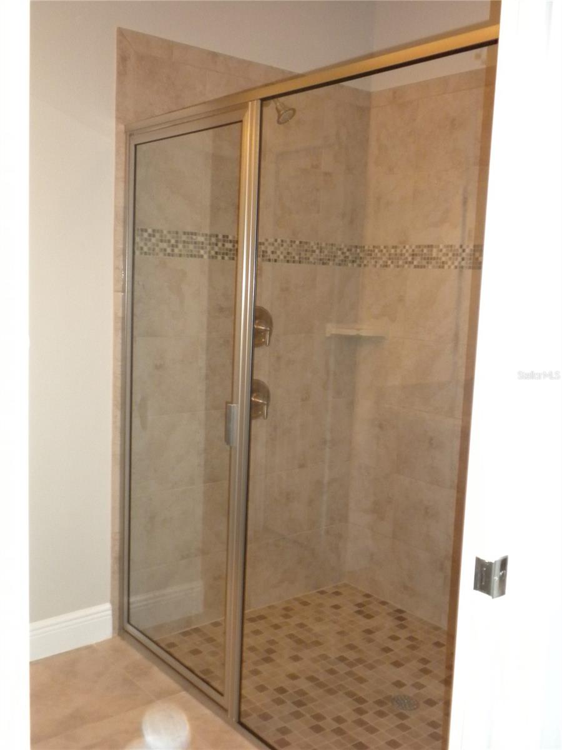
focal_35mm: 37
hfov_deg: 38.7
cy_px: 375
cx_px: 281
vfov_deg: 50.1
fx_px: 801
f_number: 3.5
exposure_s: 1/30
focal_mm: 6.6
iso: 400
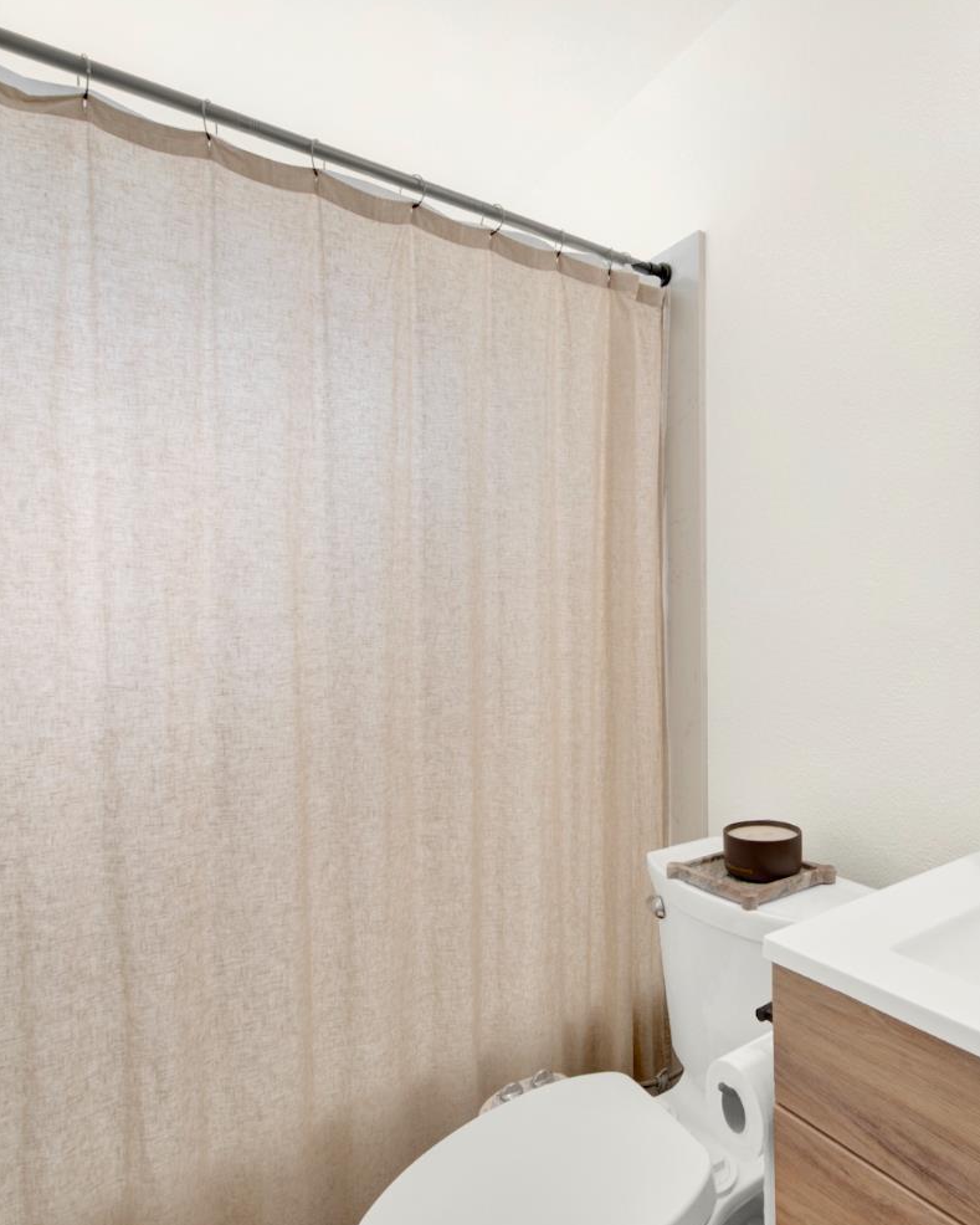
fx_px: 725
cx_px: 668
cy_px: 614
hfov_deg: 65.9
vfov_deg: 80.4
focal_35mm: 20
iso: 100
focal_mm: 14
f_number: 14
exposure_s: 1/6
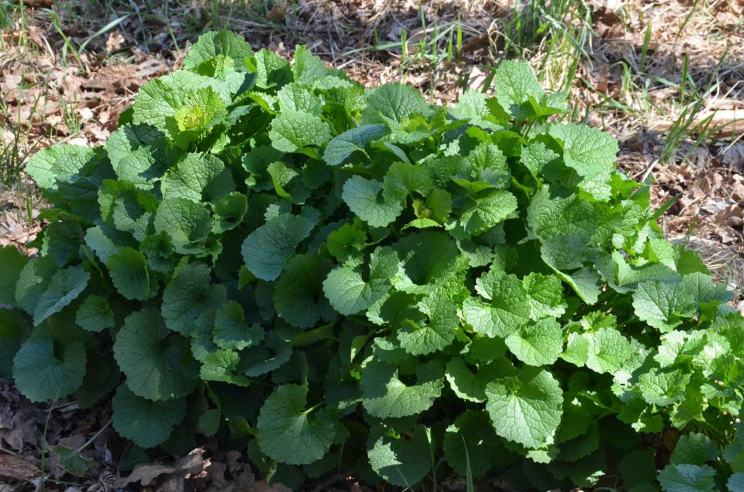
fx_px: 1732
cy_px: 246
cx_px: 372
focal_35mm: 84
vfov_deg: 16.2
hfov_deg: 24.2
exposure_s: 1/160
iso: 640
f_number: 14
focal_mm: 56
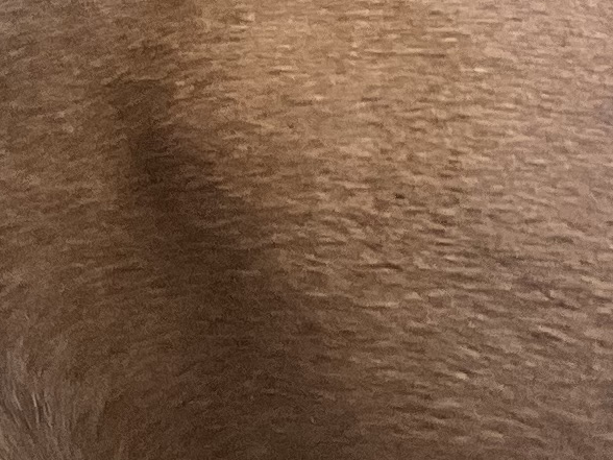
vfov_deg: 7.0
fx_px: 3524
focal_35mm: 199
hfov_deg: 9.9
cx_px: 613
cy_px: 1093
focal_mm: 3
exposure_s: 1/83
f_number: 1.8
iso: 64
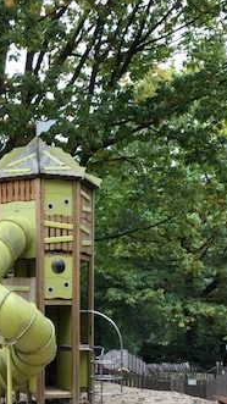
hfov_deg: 19.9
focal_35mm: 59
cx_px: 11
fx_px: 632
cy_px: 365
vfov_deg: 33.5
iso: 25
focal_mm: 3.99
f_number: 1.8
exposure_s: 1/40
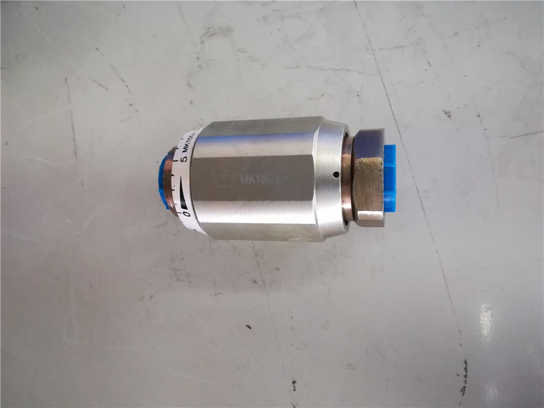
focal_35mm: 26
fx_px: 409
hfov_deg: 67.3
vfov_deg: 53.1
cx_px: 272
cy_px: 204
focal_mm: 3.83
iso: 800
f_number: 2.2
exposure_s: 1/15
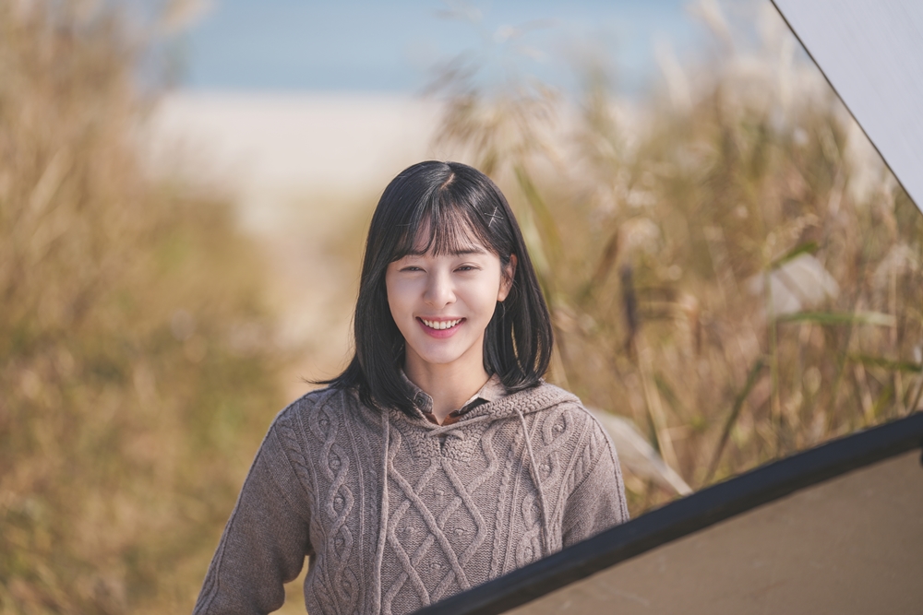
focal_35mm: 162
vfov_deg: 8.5
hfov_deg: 12.7
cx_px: 462
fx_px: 4154
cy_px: 308
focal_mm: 162
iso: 50
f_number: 2.8
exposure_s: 1/1000
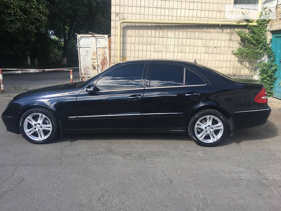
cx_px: 140
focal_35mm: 29
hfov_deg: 61.7
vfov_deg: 48.2
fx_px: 235
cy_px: 106
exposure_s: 1/432
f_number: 2.2
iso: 25
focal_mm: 4.2
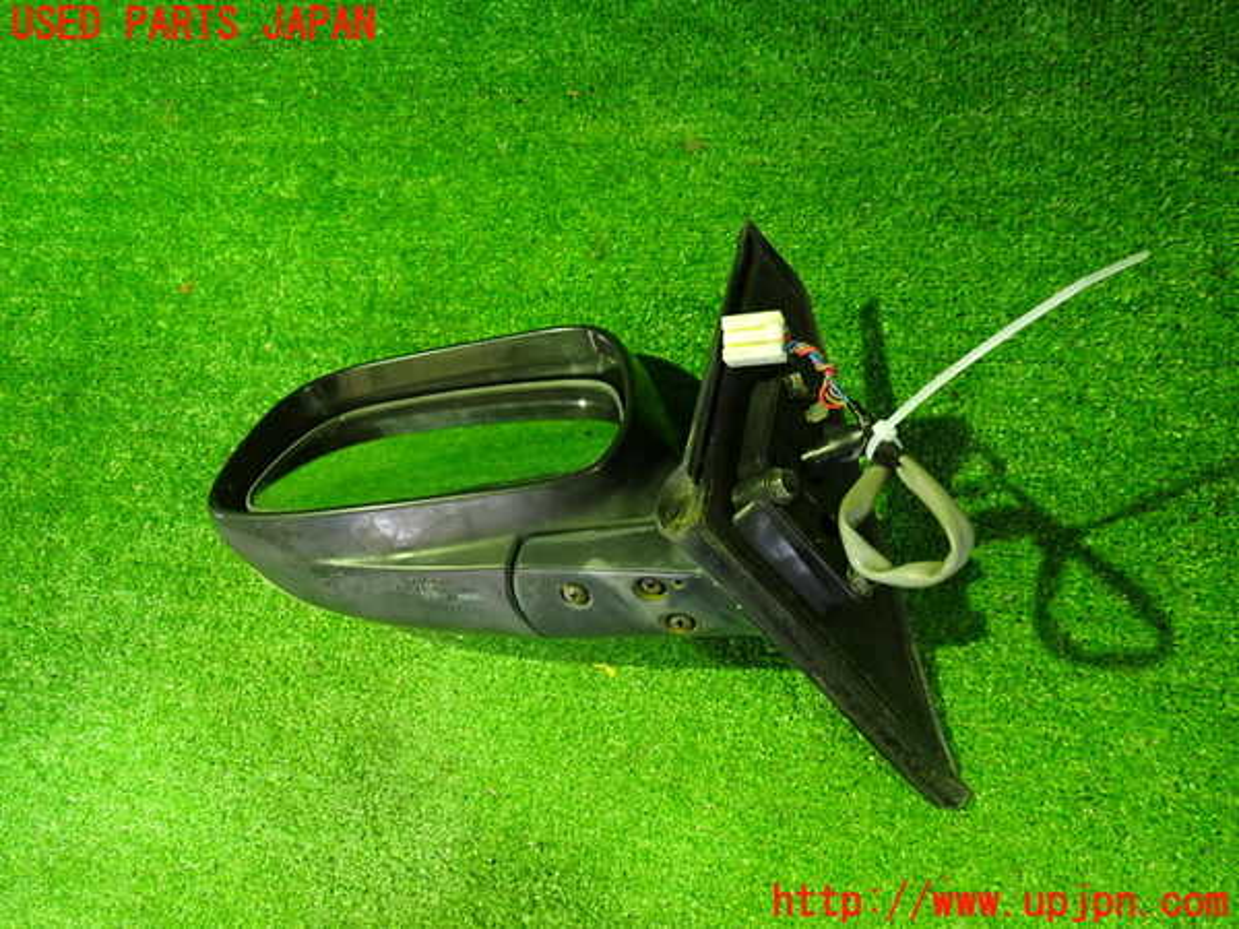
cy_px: 464
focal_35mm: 30
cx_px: 620
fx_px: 1074
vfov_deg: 46.8
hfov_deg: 60.0
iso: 800
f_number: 2.3
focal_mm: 5.4
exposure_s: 1/20
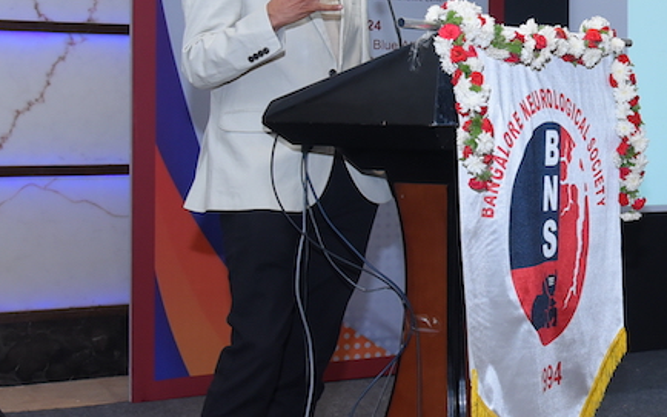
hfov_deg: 25.5
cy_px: 92
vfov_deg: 16.8
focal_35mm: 77
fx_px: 1399
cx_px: 665
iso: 1600
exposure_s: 1/160
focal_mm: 32
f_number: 5.6
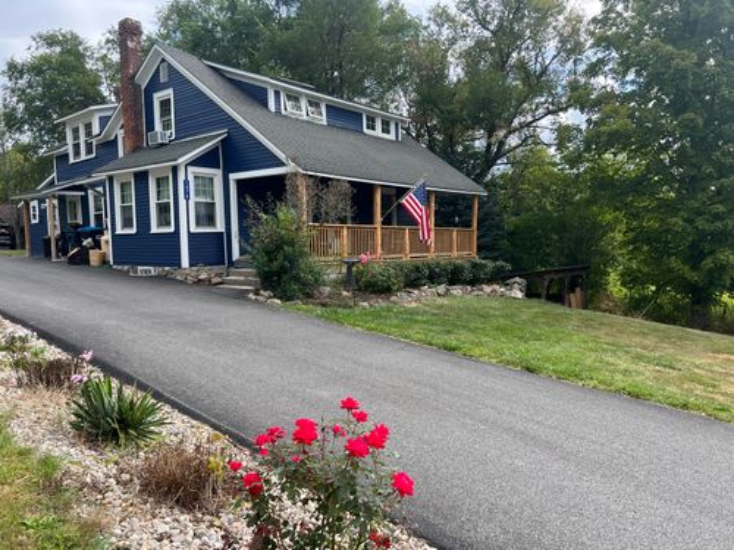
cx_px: 367
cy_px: 275
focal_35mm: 26
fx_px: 551
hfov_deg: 67.3
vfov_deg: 53.1
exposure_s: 1/1326
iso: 50
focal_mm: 5.7
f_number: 1.5
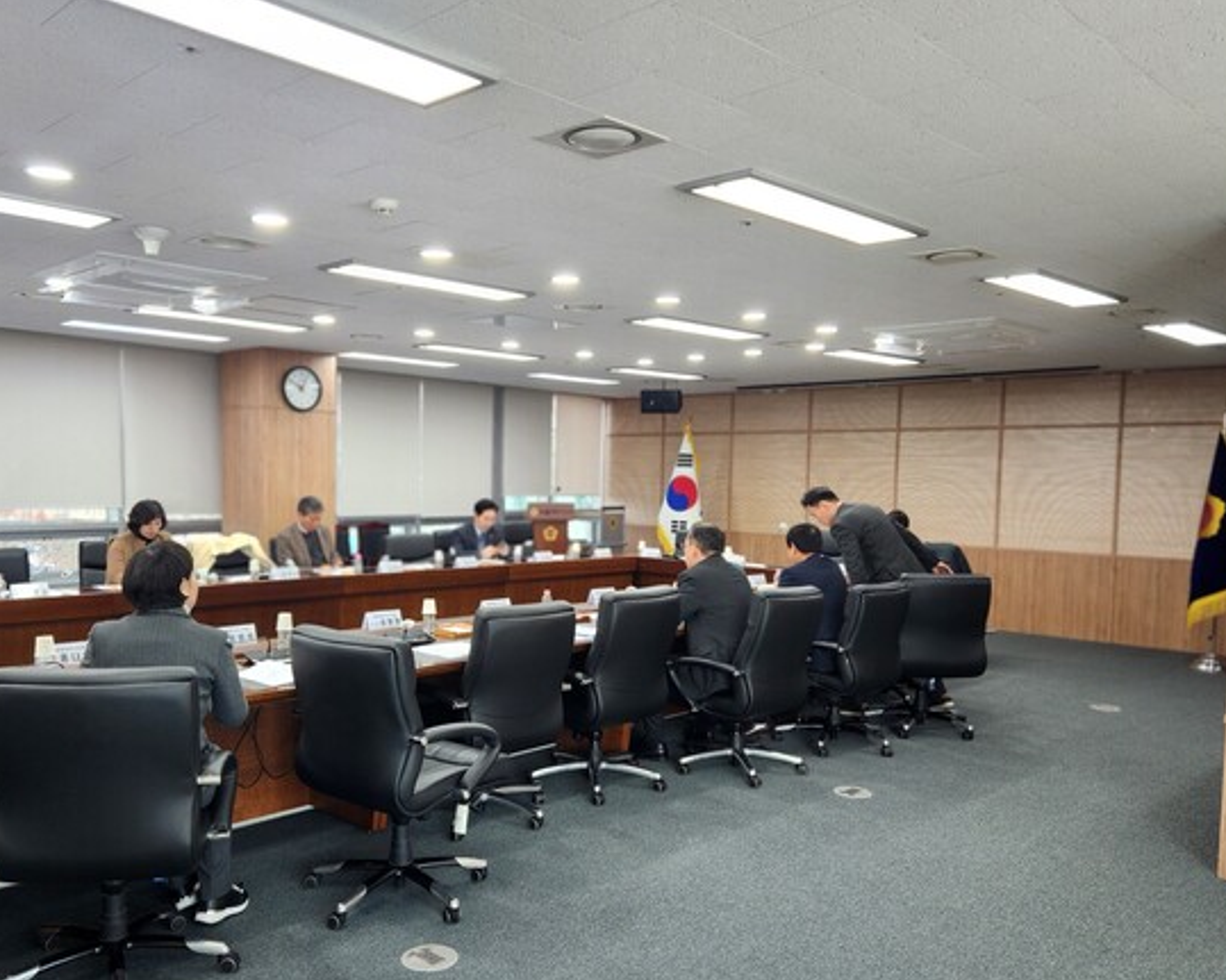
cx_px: 560
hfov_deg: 68.0
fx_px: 907
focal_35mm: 25
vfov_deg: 56.8
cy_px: 498
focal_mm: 5.4
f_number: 1.8
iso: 100
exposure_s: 1/120
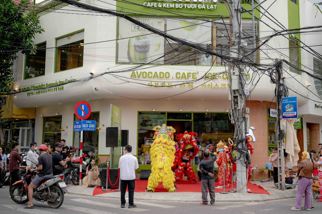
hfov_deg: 46.3
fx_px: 375
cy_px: 98
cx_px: 185
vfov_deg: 31.8
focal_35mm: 42
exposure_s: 1/800
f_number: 3.2
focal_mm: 34
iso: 160
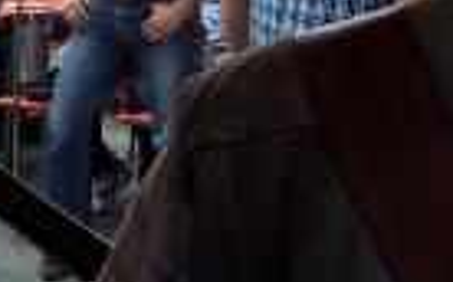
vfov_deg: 6.4
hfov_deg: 10.1
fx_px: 2467
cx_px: -272
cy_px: -179
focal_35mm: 200
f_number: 4
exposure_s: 1/350
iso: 100
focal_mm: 10.7
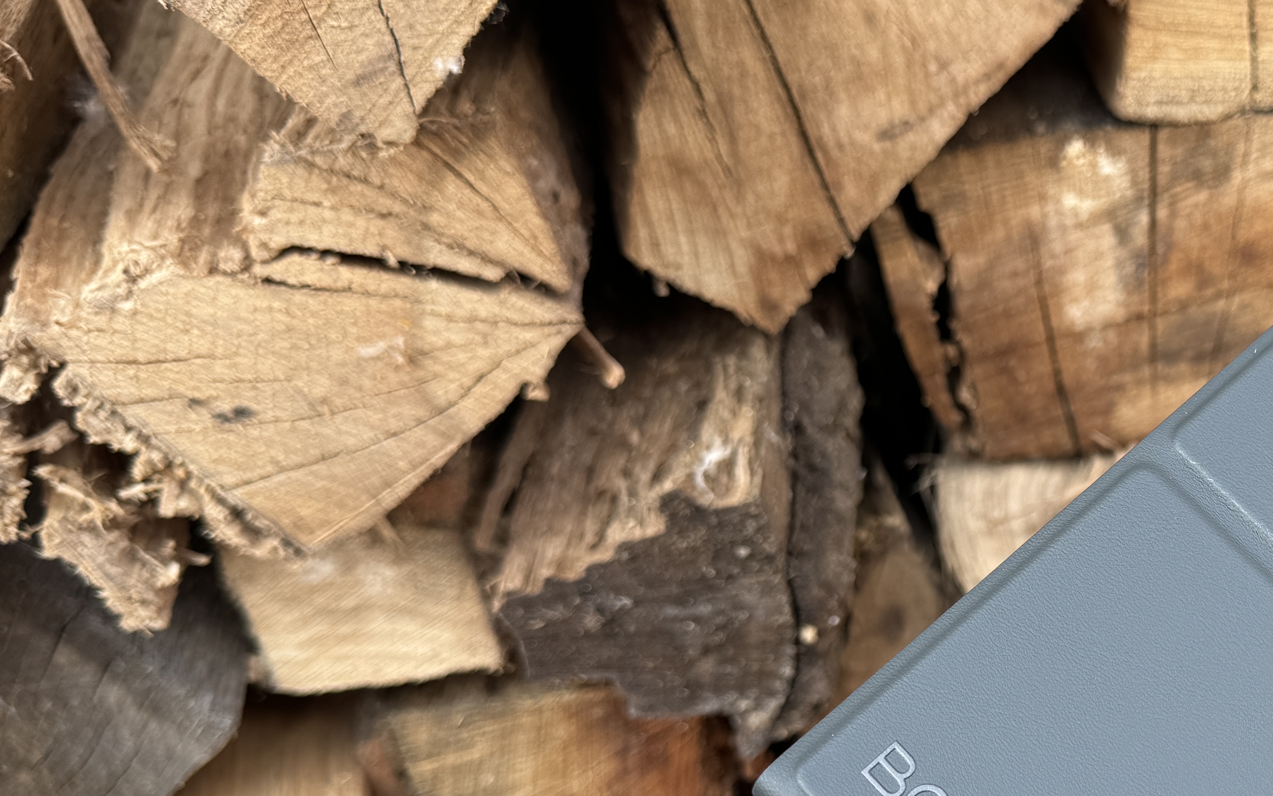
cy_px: 636
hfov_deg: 39.0
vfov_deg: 26.4
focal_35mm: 48
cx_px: 1140
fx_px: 1665
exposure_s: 1/317
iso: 80
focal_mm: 6.76
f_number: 1.78
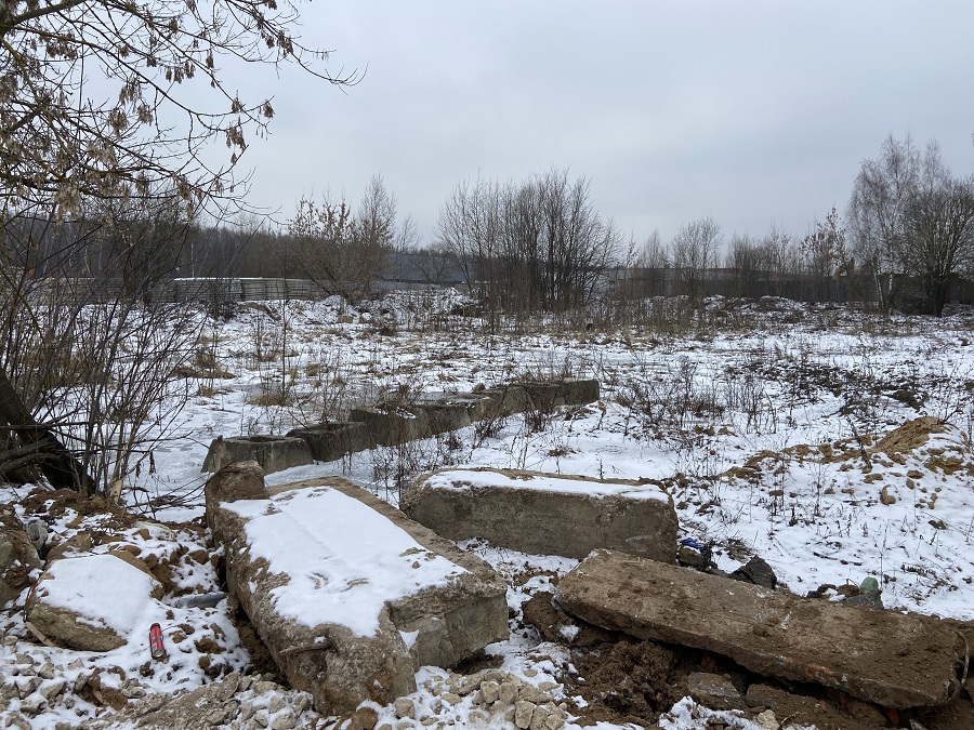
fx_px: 732
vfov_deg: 53.1
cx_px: 487
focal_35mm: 26
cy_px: 365
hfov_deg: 67.3
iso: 32
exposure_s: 1/585
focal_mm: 4.25
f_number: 1.8
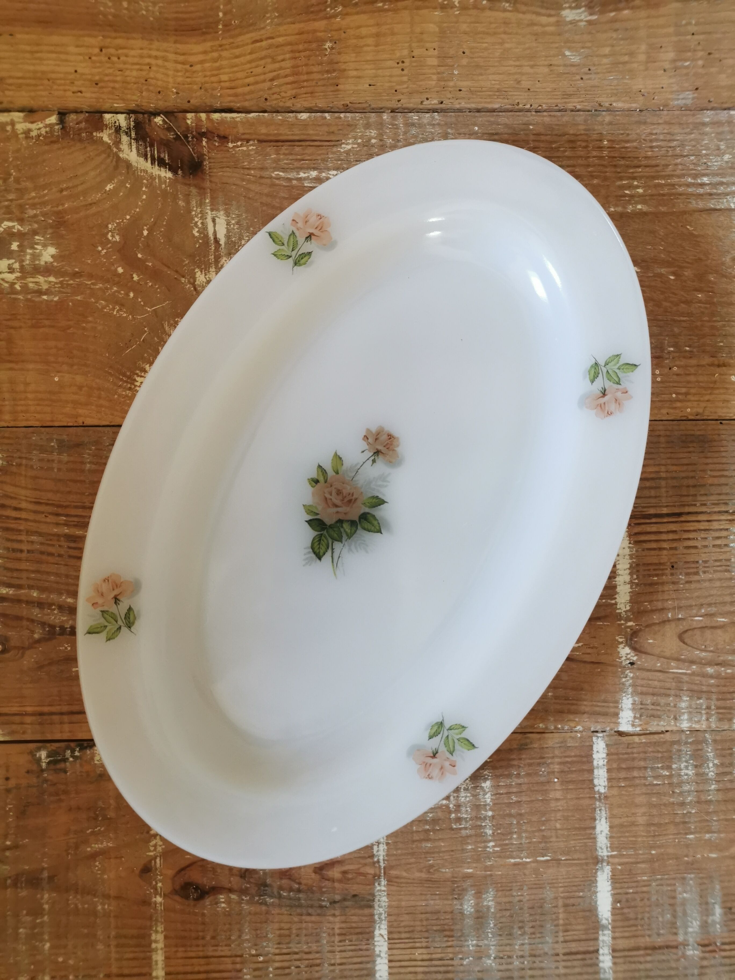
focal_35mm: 27
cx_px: 368
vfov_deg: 65.3
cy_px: 490
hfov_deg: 51.4
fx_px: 764
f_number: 1.8
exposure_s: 1/50
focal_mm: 5.58
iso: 250
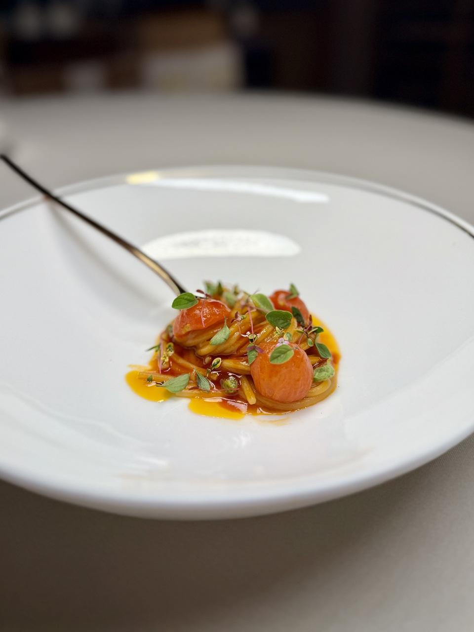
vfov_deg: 71.6
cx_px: 237
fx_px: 438
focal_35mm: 24
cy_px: 316
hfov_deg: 56.8
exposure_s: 1/100
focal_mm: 6.76
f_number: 1.78
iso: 64
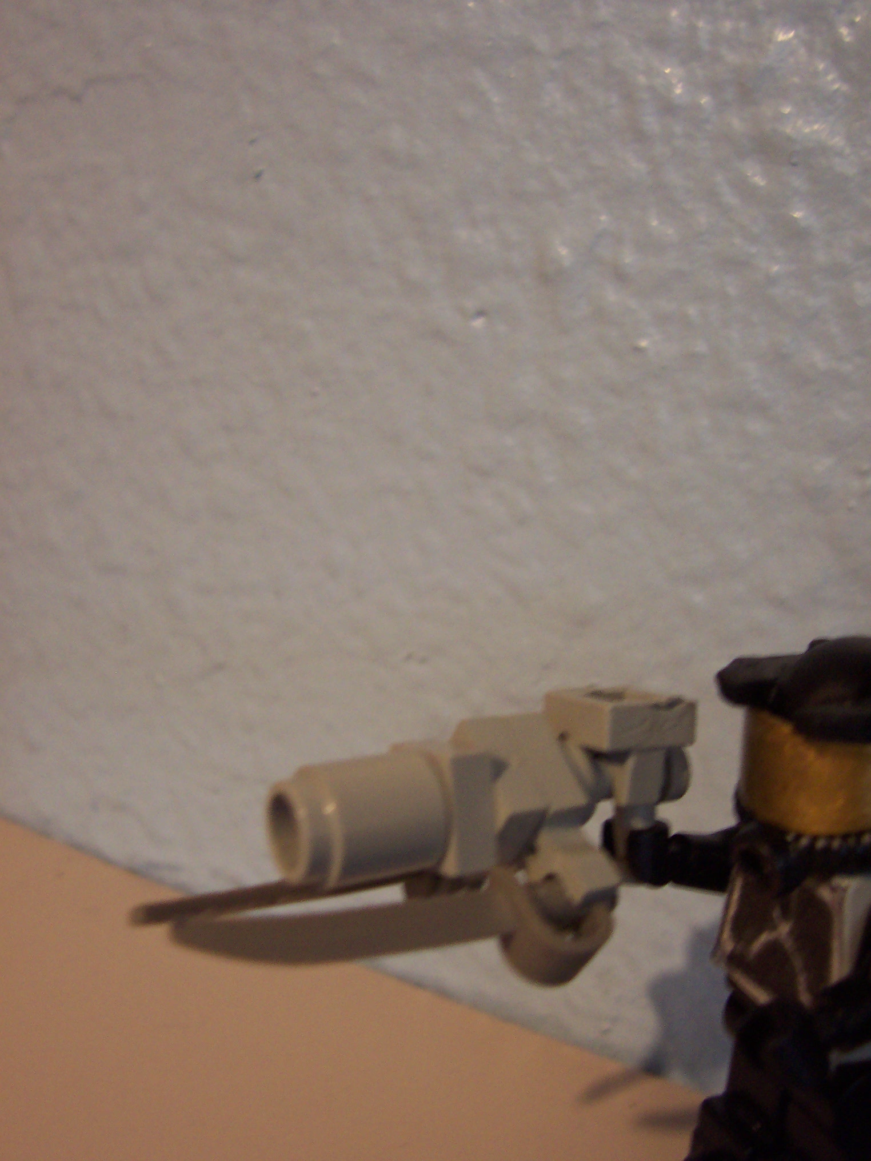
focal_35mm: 37
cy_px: 580
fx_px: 1241
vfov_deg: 50.1
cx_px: 436
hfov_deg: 38.7
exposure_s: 1/10
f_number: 2.8
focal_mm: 5.6
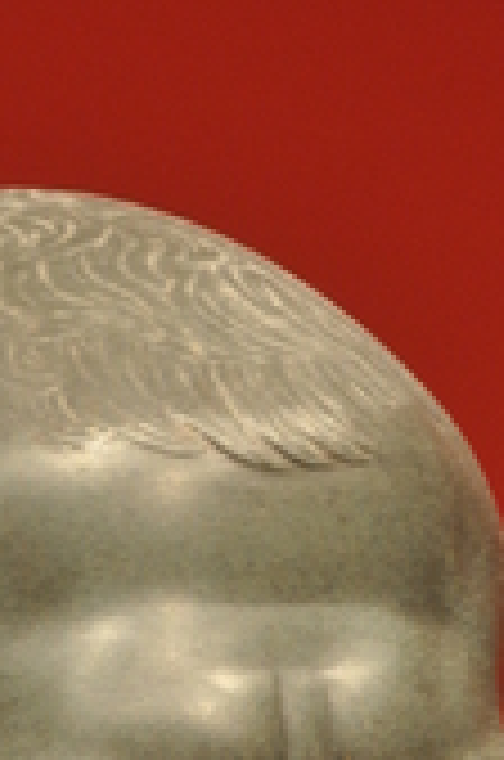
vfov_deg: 4.3
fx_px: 9931
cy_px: 1318
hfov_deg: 2.9
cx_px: 101
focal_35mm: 471
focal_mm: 80
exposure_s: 1/15
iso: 500
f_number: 5
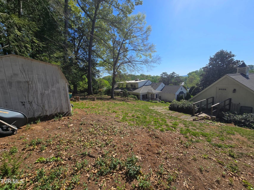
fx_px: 95
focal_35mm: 13
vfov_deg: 89.9
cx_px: 127
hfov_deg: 106.2
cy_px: 95
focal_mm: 2.2
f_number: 2.2
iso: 50
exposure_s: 1/2607
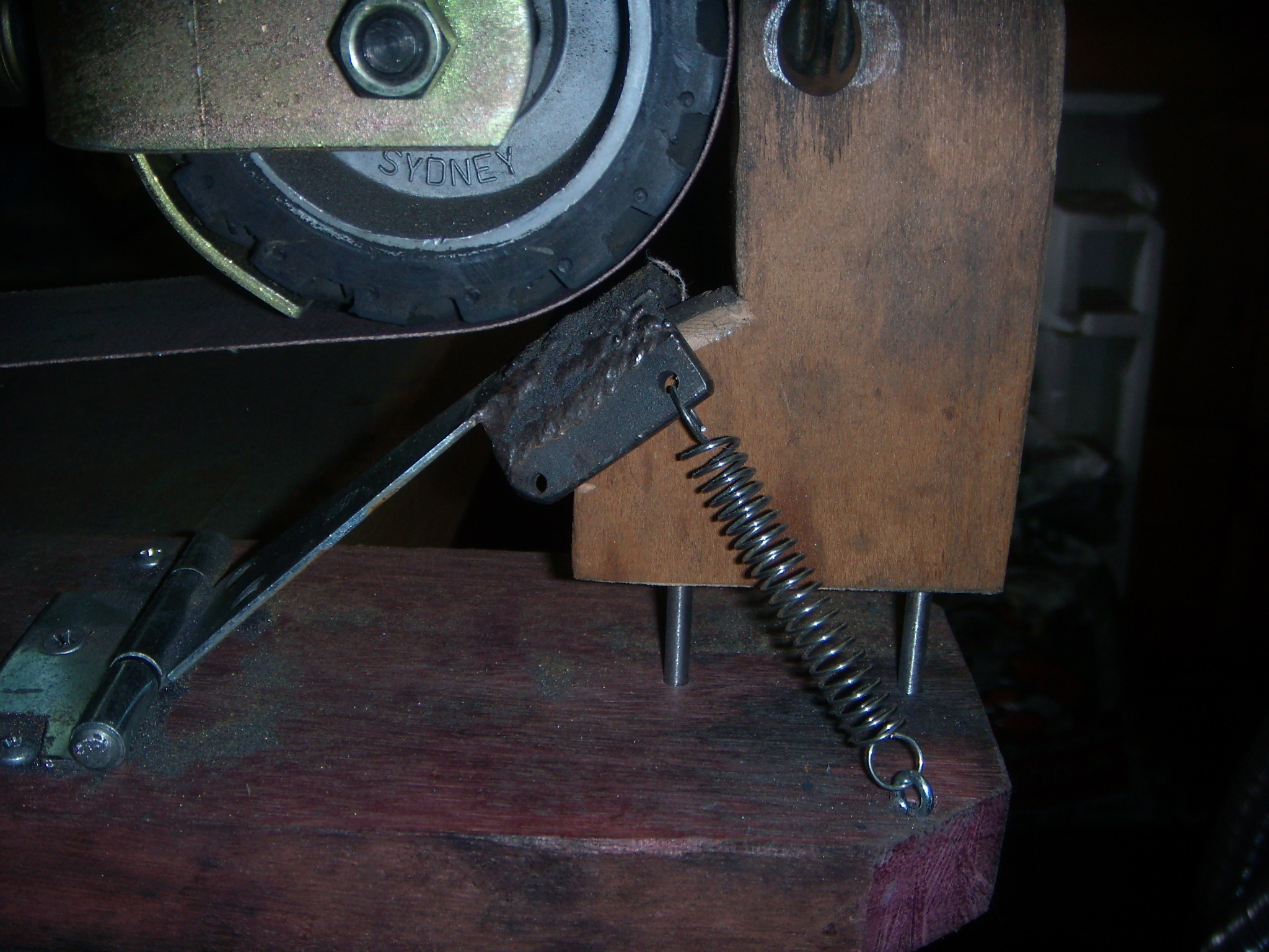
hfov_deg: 49.0
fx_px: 1393
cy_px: 476
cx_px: 634
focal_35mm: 38
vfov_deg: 37.7
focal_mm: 6.4
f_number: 3.5
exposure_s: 1/60.2
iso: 64
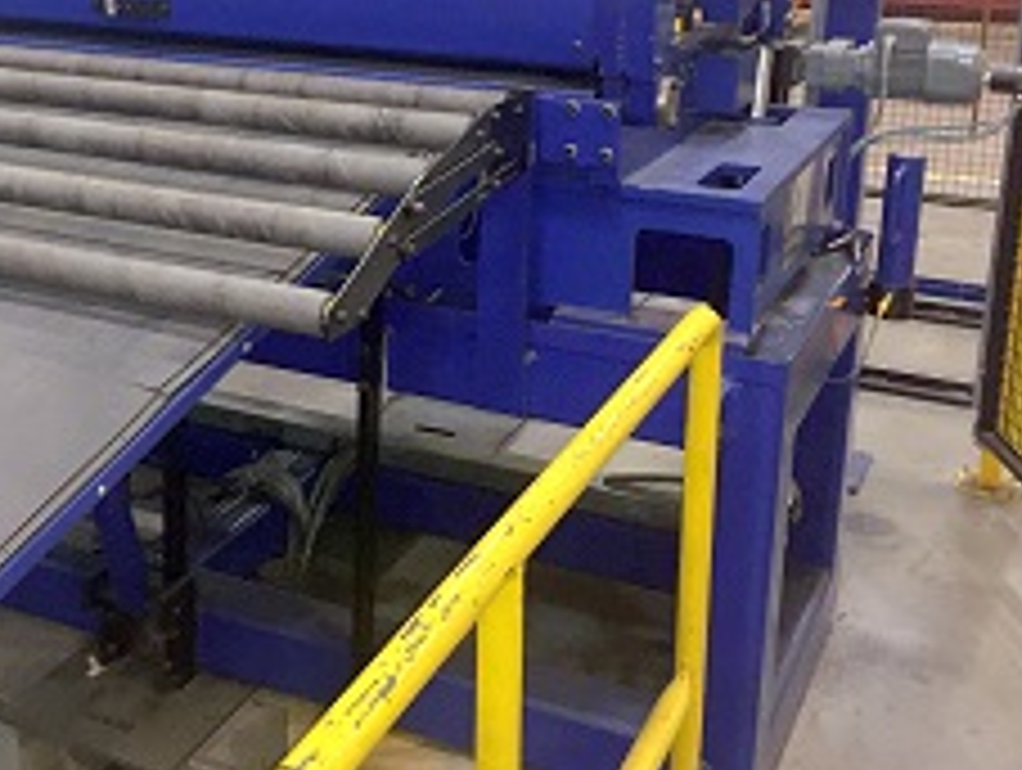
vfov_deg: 28.2
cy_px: 198
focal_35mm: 51
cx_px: 243
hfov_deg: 36.5
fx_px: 1508
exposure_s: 1/30
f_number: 2.2
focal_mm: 4.15
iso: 200
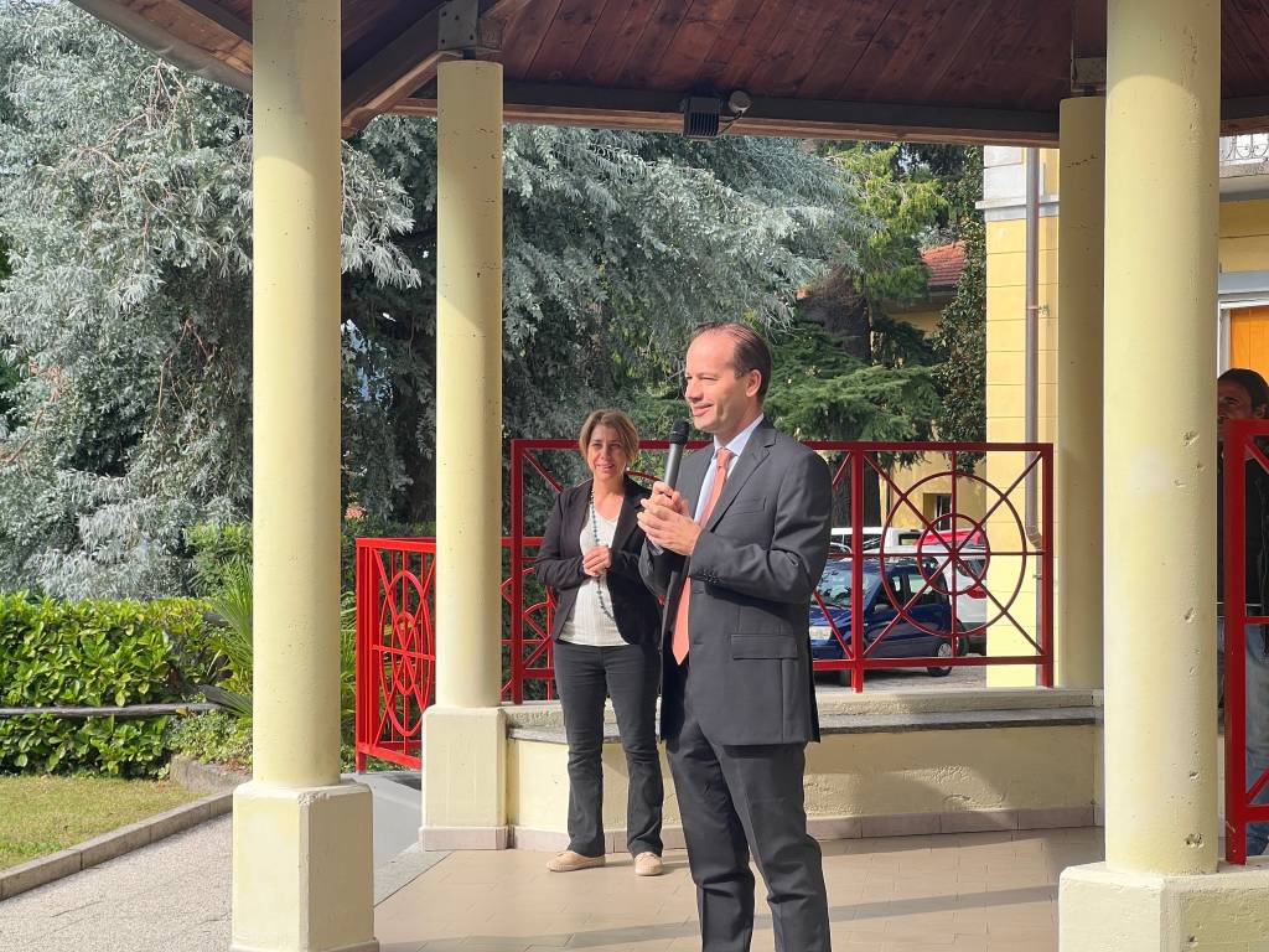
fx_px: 2823
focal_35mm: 77
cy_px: 476
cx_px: 634
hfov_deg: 25.3
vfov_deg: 19.1
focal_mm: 9
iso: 32
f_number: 2.8
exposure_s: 1/166
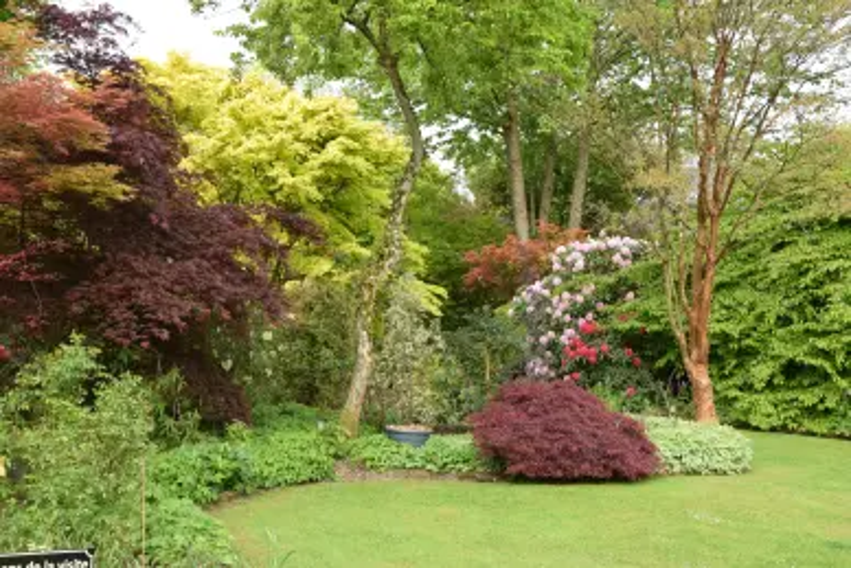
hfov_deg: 49.5
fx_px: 922
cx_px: 426
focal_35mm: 39
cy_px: 284
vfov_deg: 34.2
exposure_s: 1/250
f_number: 8
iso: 400
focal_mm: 26
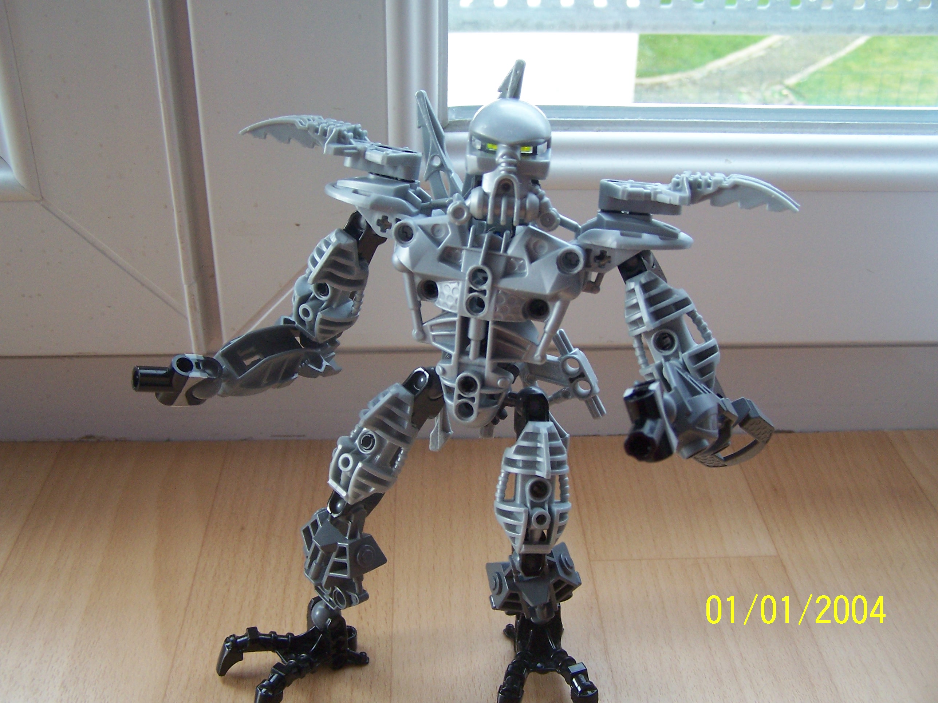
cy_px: 352
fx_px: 1030
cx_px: 469
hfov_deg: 49.0
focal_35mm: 38
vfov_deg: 37.7
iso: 140
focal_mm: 6.3
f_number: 2.8
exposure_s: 1/125
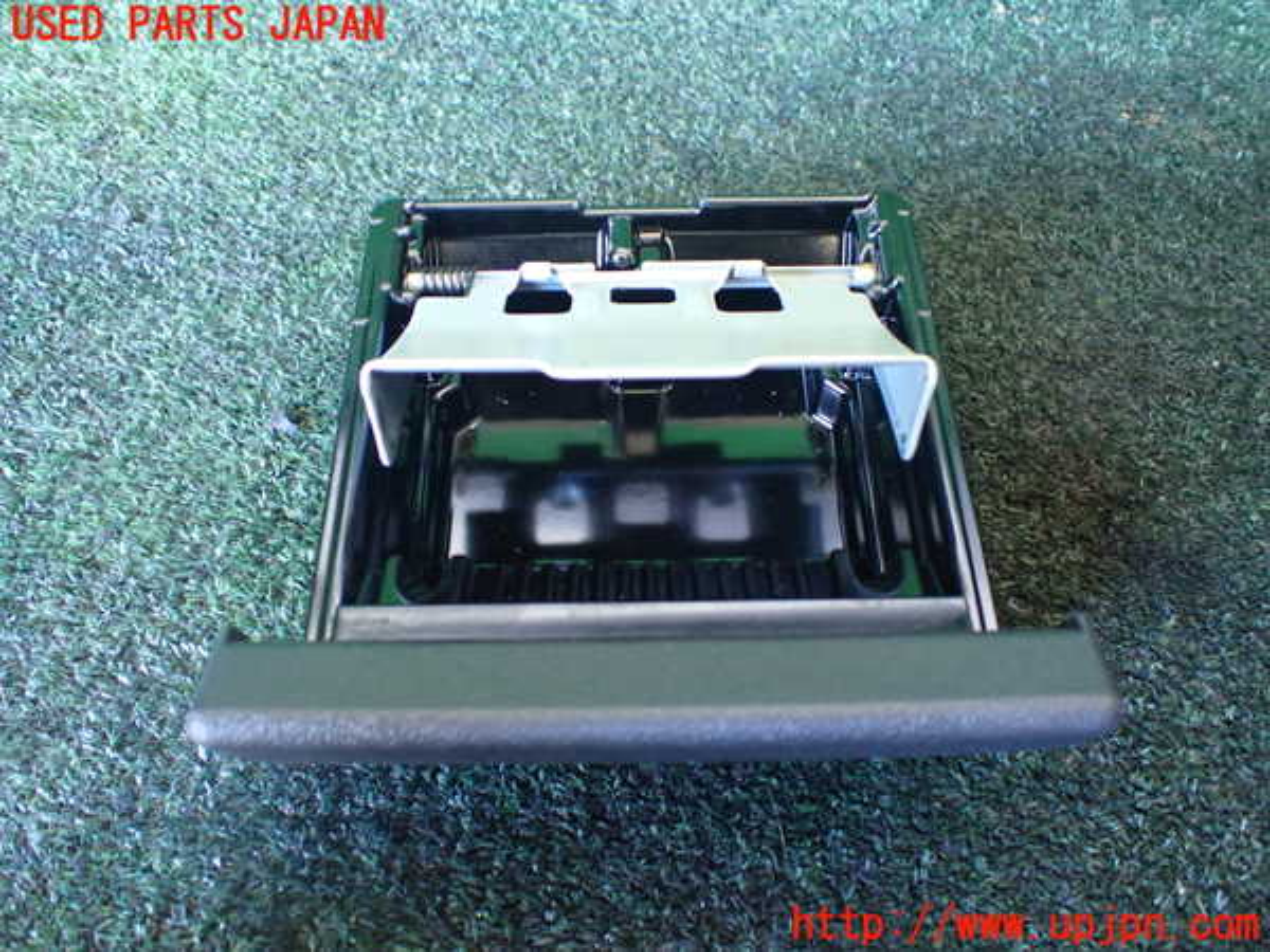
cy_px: 476
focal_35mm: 30
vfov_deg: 46.8
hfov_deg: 60.0
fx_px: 1101
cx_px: 635
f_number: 2.3
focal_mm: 5.4
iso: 1000
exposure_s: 1/30
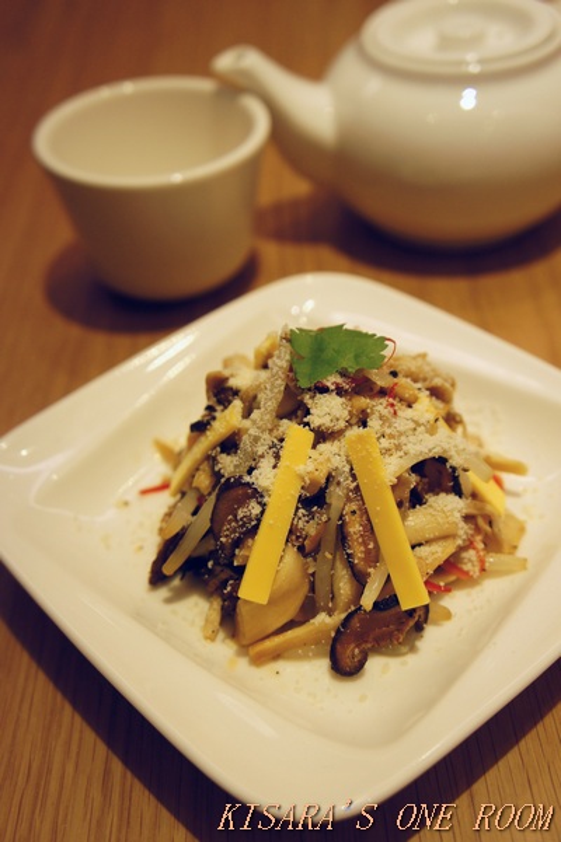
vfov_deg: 48.0
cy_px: 421
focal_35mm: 40
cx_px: 280
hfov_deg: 33.0
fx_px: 948
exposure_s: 1/50
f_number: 4
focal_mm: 27
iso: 400
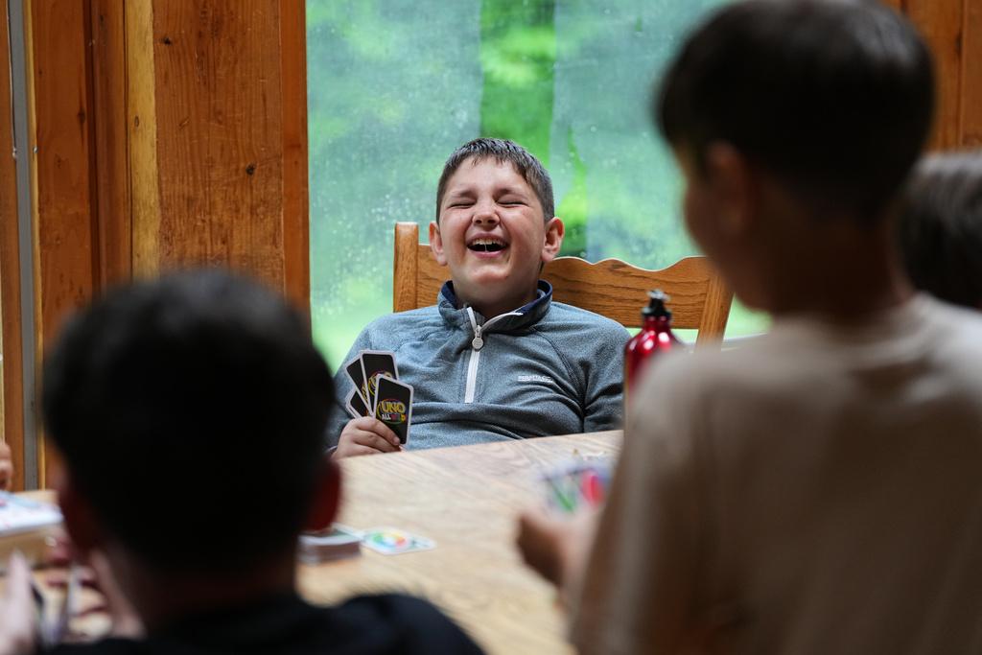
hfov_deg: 20.4
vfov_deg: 13.7
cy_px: 328
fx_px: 2728
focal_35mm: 100
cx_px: 491
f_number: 2.8
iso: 1250
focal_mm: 100
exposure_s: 1/250
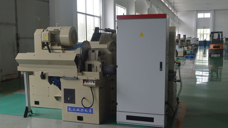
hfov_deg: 49.4
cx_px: 114
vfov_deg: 29.0
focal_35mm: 41
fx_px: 248
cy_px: 73
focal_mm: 26
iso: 400
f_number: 5.6
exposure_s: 1/125
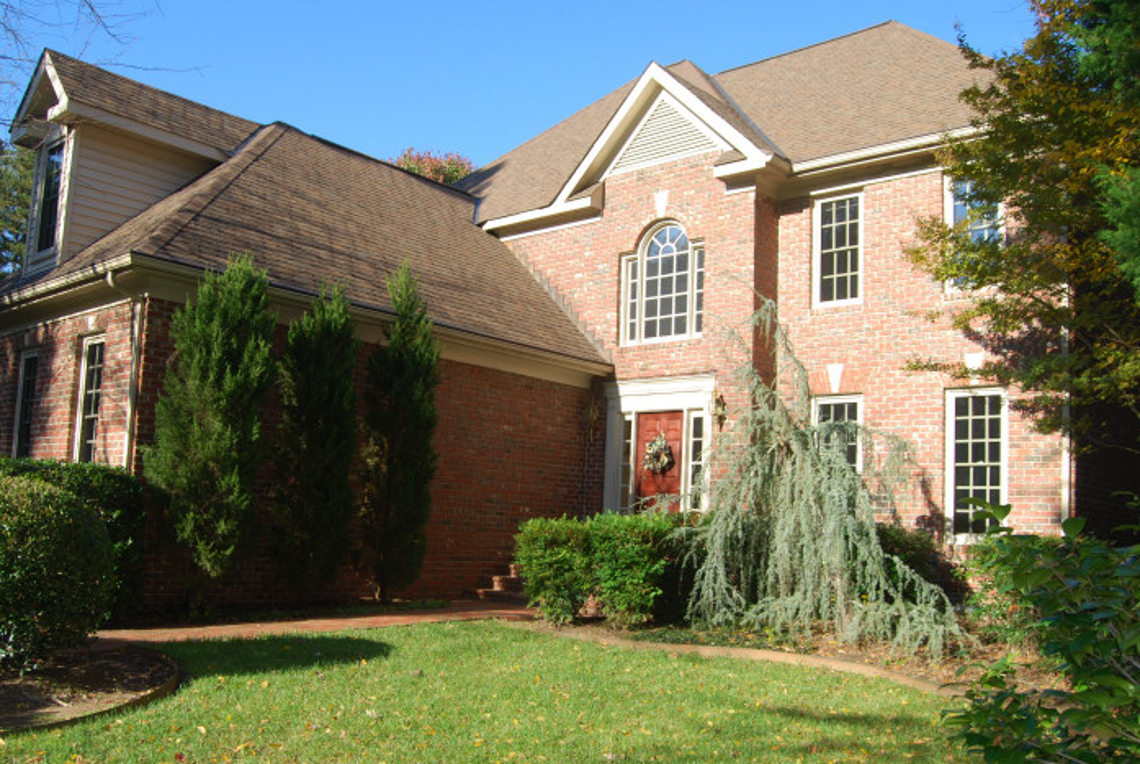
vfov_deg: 42.4
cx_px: 548
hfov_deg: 60.2
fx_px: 983
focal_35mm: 31
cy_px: 425
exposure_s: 1/200
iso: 100
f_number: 5.6
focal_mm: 18
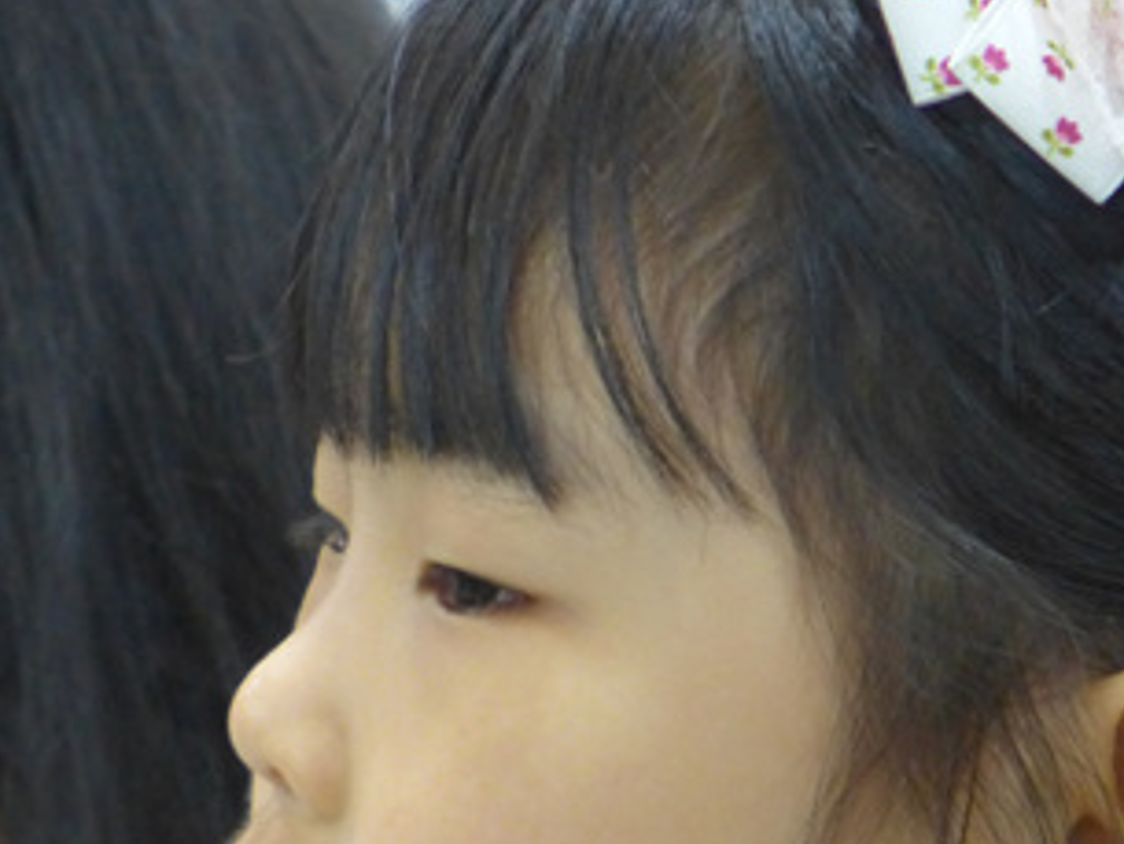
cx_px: 413
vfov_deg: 7.9
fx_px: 6139
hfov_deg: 10.5
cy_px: 512
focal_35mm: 189
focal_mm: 17.7
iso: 800
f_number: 2.3
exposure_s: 1/160
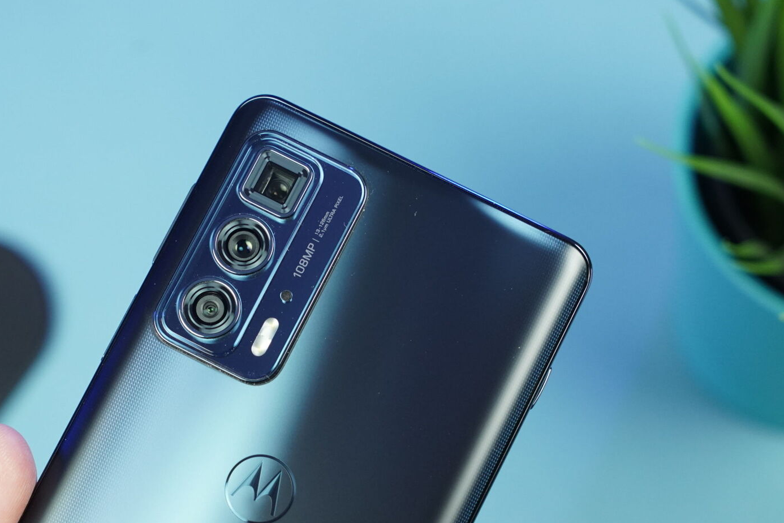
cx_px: 324
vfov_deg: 14.1
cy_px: 357
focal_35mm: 97
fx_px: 2112
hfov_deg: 21.0
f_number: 5.6
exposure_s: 1/160
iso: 2500
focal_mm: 70
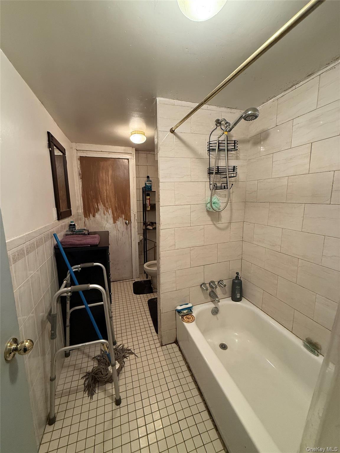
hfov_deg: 85.7
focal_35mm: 14
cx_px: 170
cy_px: 226
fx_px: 183
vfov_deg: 102.1
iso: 400
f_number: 2.2
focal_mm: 2.22
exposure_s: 1/60
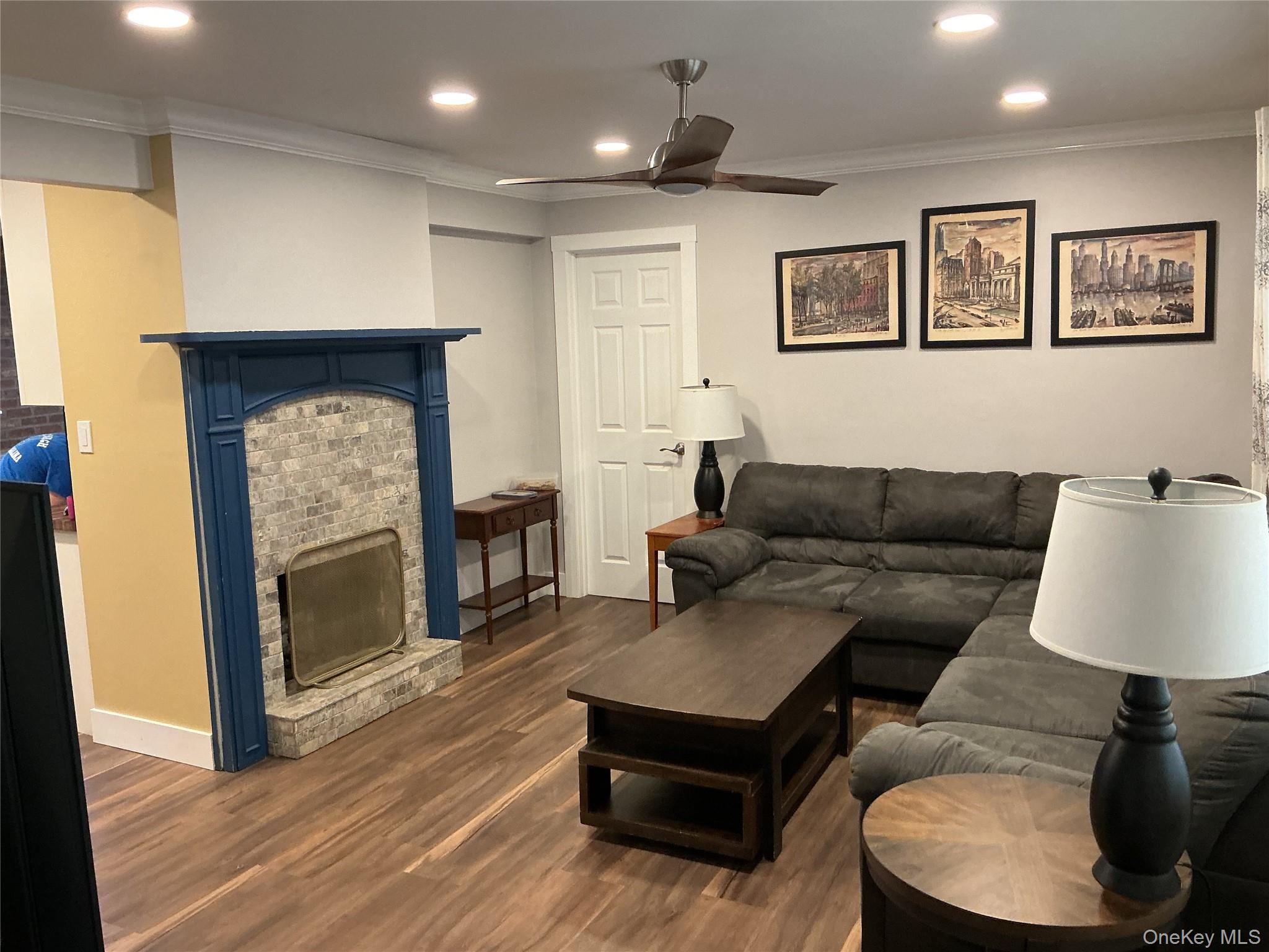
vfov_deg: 48.2
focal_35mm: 29
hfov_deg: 61.7
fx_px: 1063
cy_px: 476
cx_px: 634
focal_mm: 3
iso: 160
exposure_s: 1/60
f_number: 1.8
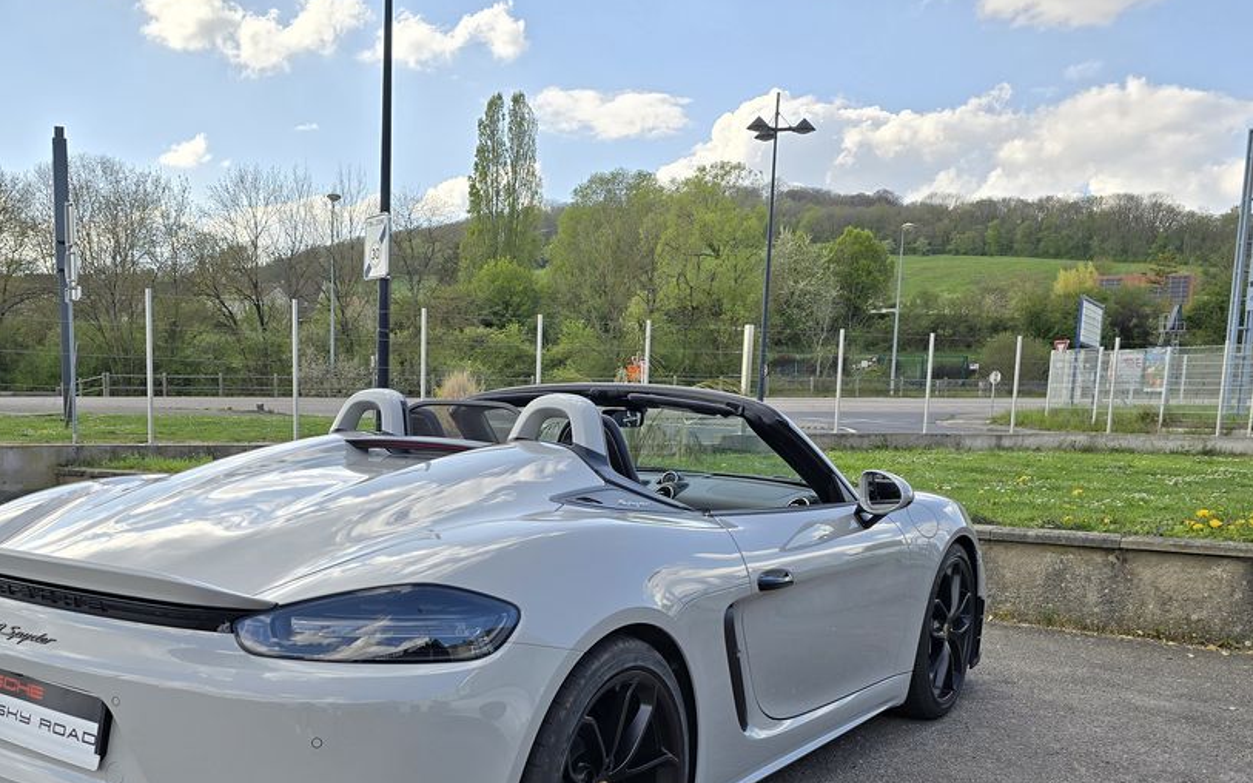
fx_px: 1229
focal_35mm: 36
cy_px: 580
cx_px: 430
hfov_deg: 53.1
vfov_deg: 34.6
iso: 12
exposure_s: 1/485
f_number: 1.7
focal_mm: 6.3
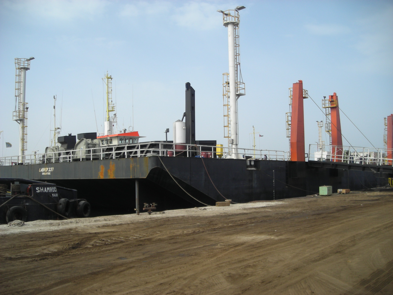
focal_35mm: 38
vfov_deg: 37.7
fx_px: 431
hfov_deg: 49.0
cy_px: 148
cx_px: 196
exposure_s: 1/142
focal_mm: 6.3
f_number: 6.4
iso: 50
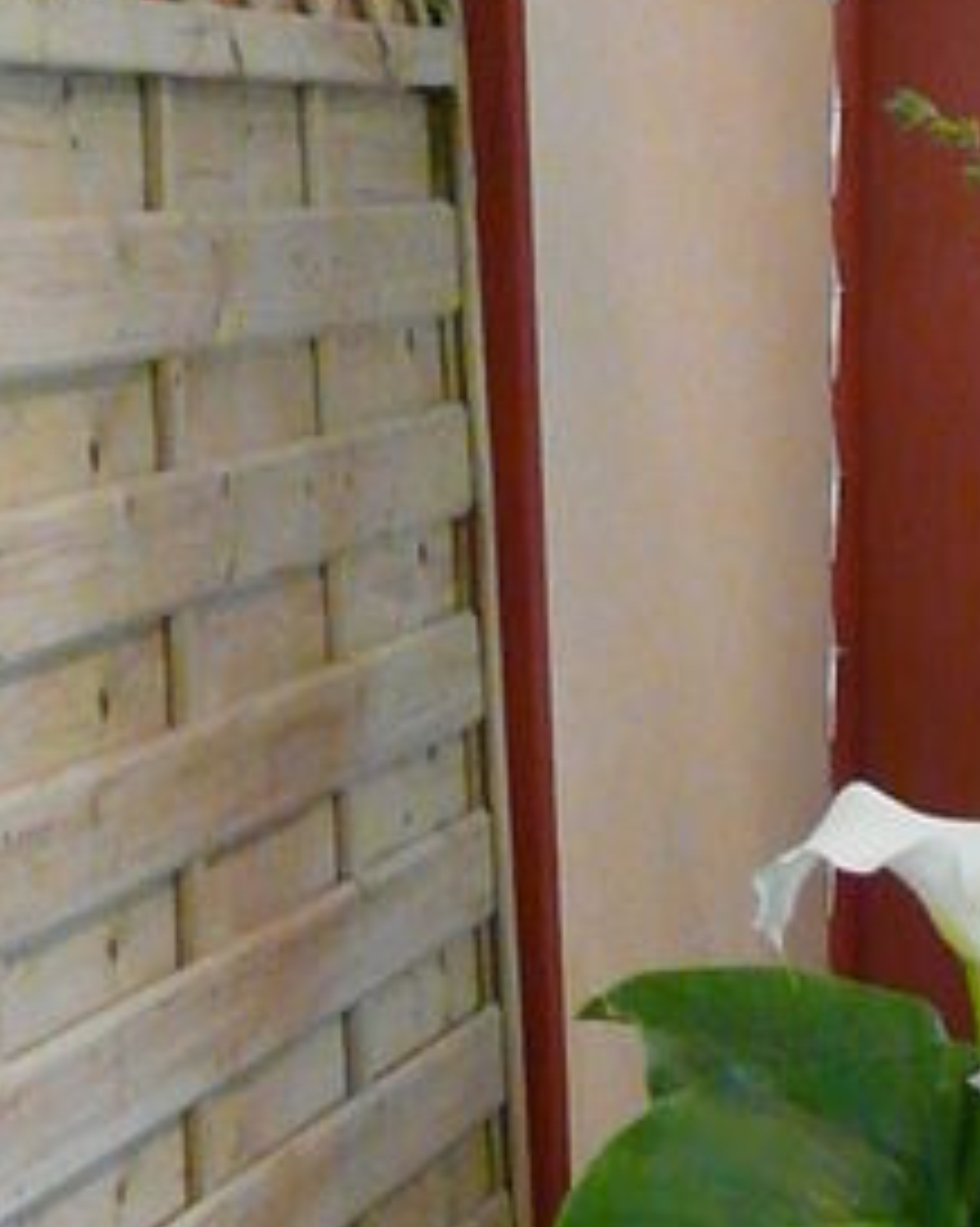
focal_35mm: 145
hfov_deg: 10.3
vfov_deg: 12.7
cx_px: 1477
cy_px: 1811
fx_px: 5263
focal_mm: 4.6
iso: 400
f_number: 2.8
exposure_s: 1/40
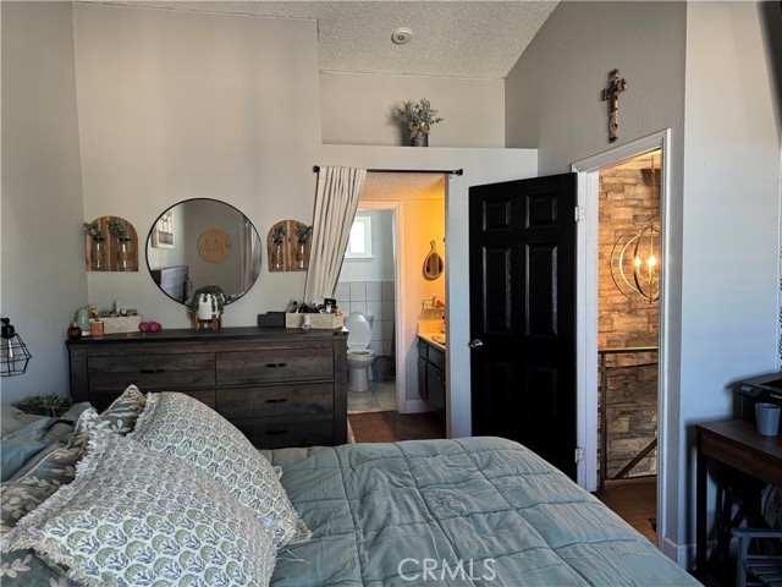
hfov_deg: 71.6
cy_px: 294
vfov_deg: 56.8
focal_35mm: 24
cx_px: 391
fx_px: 542
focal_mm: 6.76
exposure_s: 1/60
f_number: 1.78
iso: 400
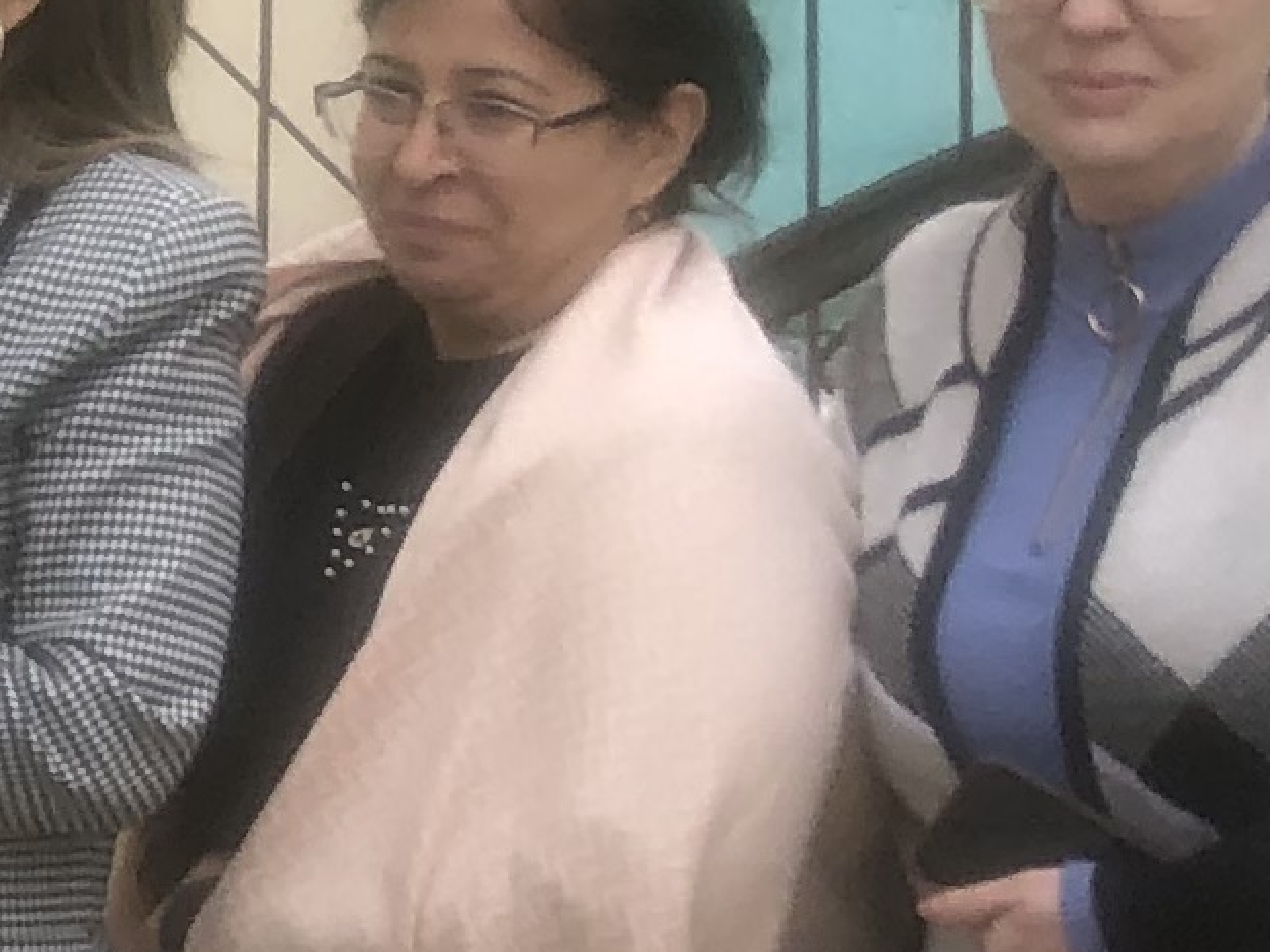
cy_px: 536
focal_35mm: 182
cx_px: -1600
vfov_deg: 8.2
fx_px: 6677
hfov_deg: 9.8
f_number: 1.8
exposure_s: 1/120
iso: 40
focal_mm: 4
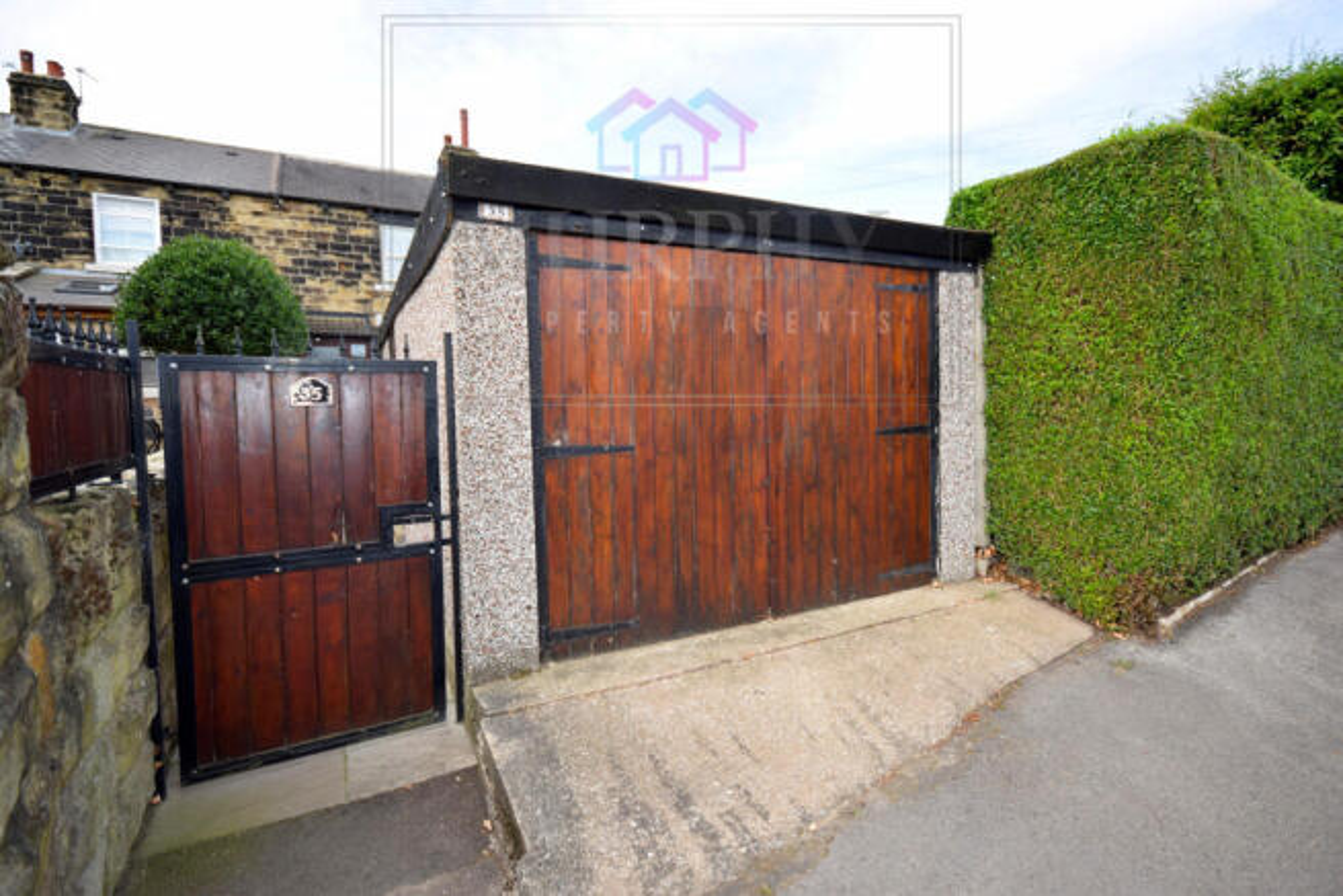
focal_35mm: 17
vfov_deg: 69.7
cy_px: 448
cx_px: 672
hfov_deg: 92.4
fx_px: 644
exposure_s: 1/125
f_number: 5.6
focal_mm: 11.5
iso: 100
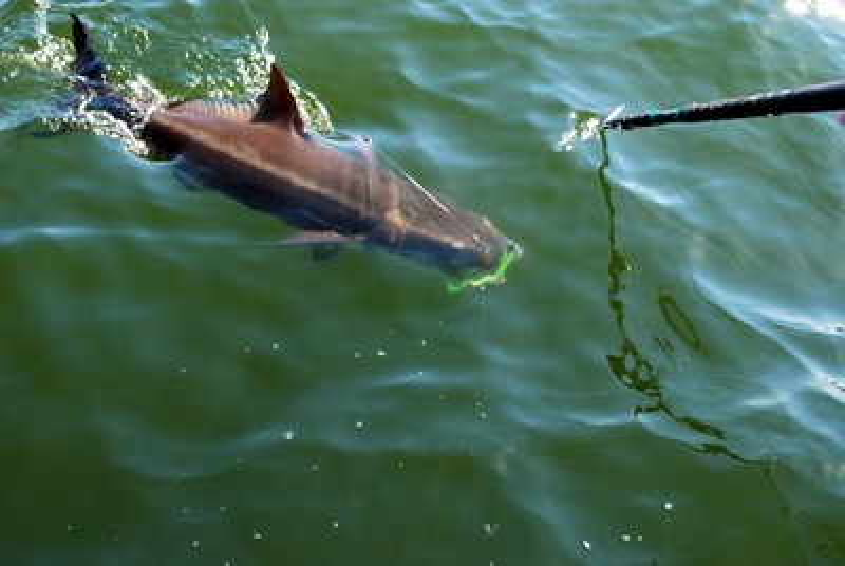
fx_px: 1199
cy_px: 283
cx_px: 422
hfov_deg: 38.8
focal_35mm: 51
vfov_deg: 26.6
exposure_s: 1/125
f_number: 5.6
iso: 100
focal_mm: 34
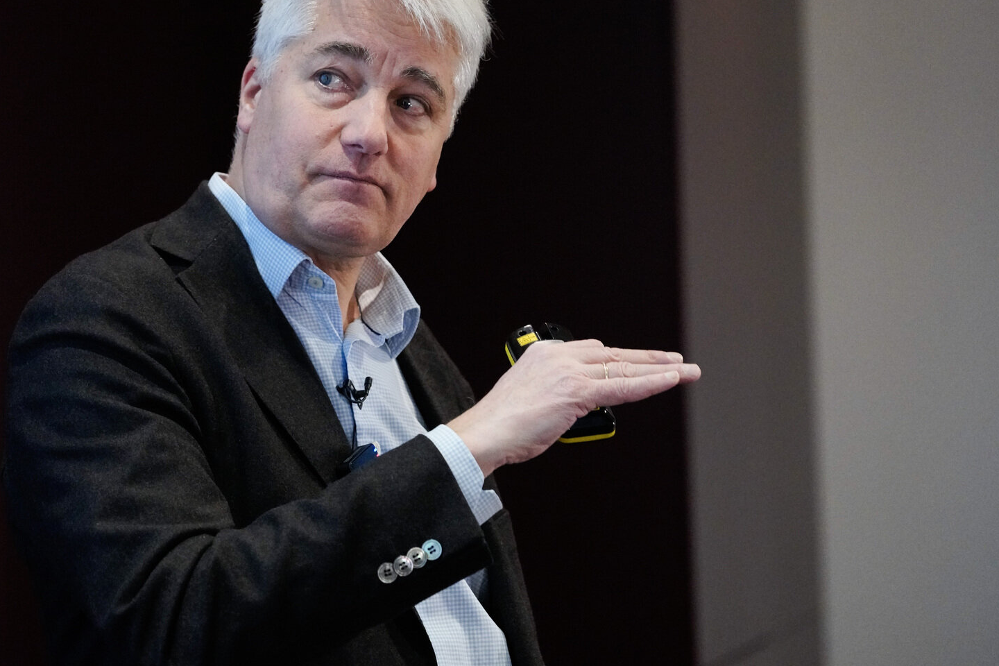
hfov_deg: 10.3
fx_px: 5550
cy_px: 227
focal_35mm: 200
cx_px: 329
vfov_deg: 6.9
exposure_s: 1/250
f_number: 4
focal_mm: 144
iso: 8000
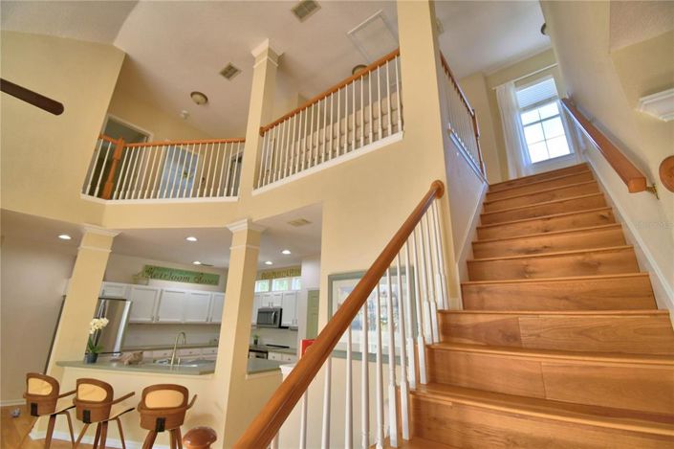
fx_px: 281
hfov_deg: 100.4
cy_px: 224
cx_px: 337
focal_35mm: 15
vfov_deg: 77.2
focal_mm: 10
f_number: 4.5
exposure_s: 1/125
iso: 320
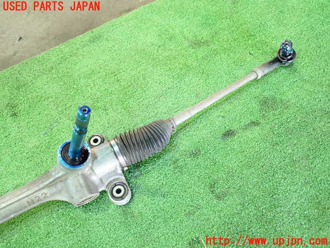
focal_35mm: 30
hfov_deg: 60.0
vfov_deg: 46.8
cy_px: 124
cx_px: 165
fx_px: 286
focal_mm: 5.4
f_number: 2.3
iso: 800
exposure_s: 1/30
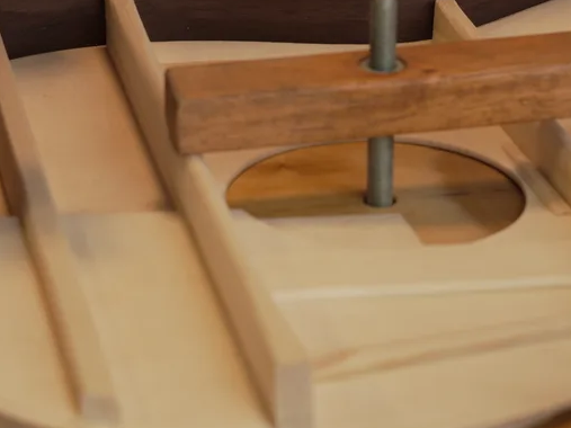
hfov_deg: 15.0
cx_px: 431
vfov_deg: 11.2
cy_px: 30
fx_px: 2160
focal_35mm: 131
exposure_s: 1/60
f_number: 5.6
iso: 160
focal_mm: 36
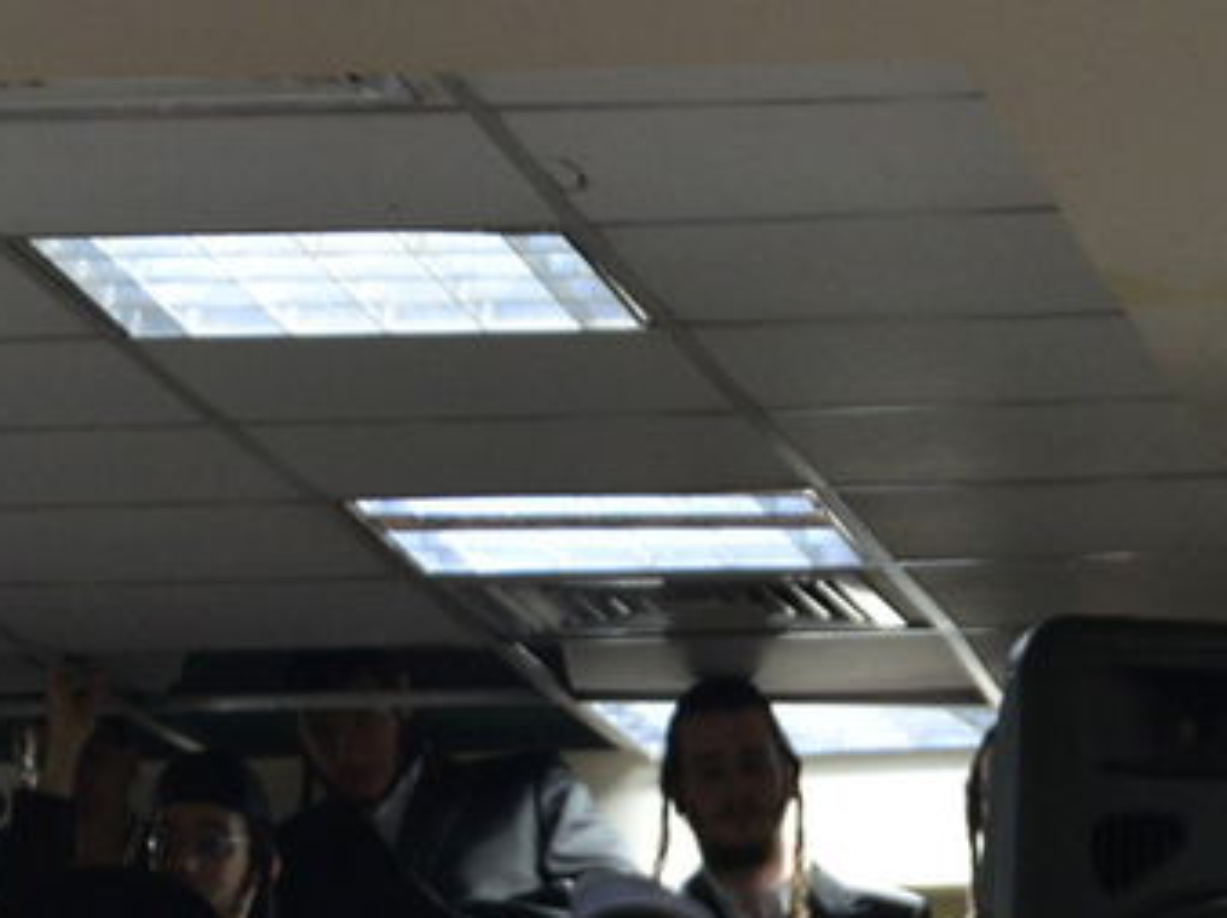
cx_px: 1648
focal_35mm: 279
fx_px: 9882
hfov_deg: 7.0
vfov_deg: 5.3
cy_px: 1578
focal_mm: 70
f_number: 4.5
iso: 1600
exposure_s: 1/60
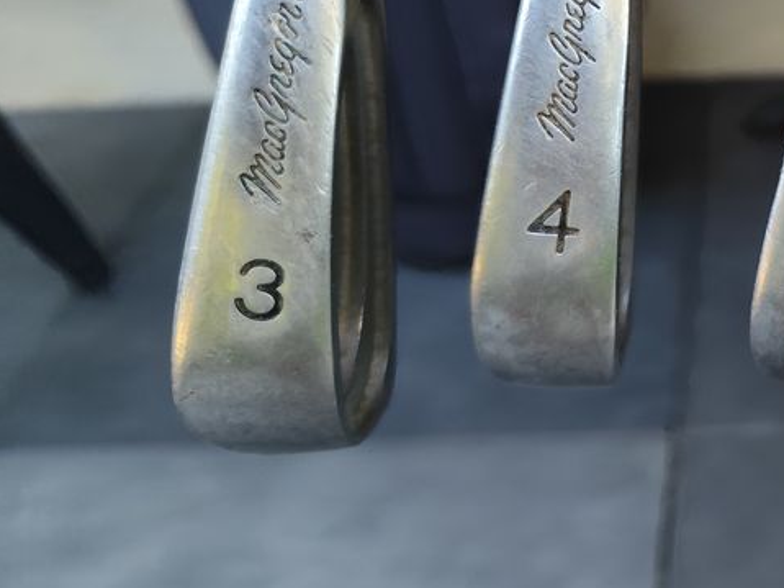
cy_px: 59
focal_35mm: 48
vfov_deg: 29.0
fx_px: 1087
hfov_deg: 35.3
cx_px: 812
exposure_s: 1/100
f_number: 1.65
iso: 400
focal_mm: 6.14
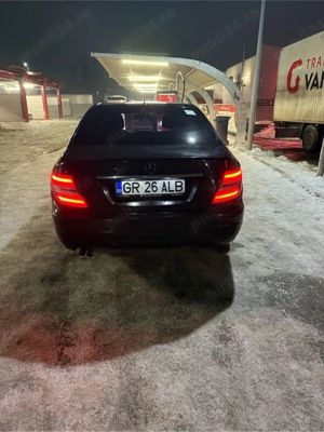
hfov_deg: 56.8
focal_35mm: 24
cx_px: 162
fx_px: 300
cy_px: 216
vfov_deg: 71.6
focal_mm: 6.76
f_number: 1.78
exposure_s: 1/33
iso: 800
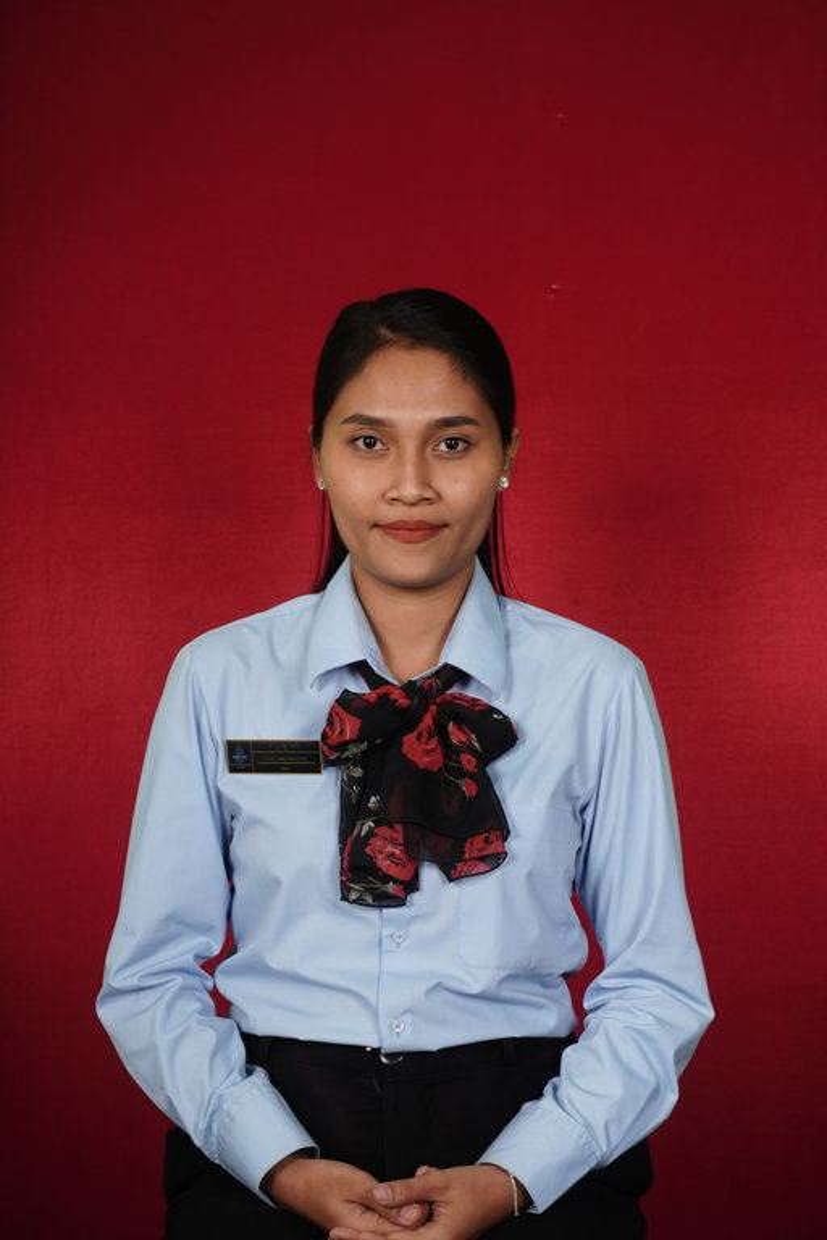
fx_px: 2584
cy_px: 620
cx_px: 414
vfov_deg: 27.0
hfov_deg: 18.2
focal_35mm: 75
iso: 400
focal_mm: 50
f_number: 6.3
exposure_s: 1/160
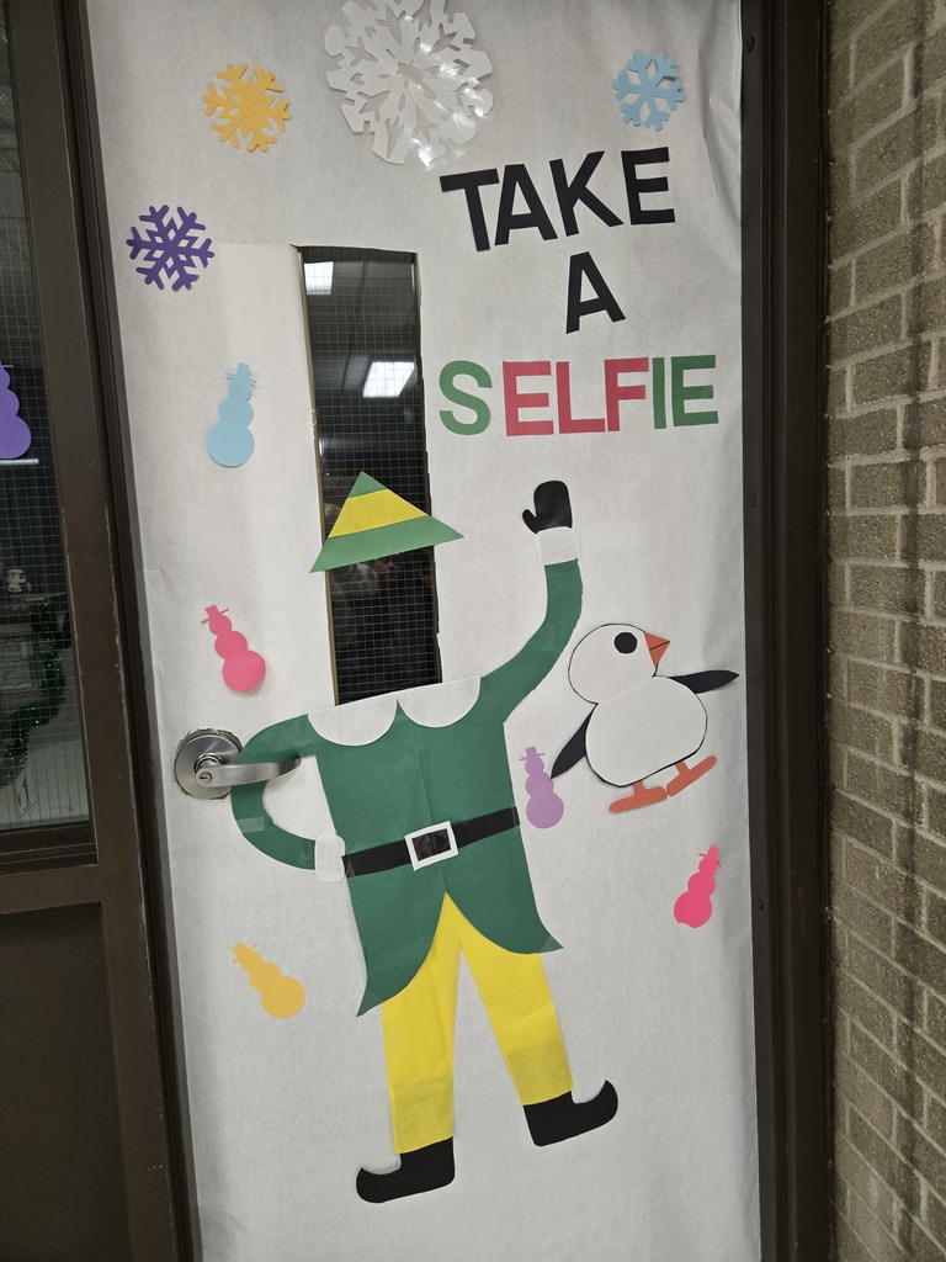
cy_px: 631
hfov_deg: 58.9
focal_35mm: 23
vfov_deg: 73.9
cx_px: 473
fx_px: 838
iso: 320
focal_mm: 5.4
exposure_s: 1/120
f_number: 1.8
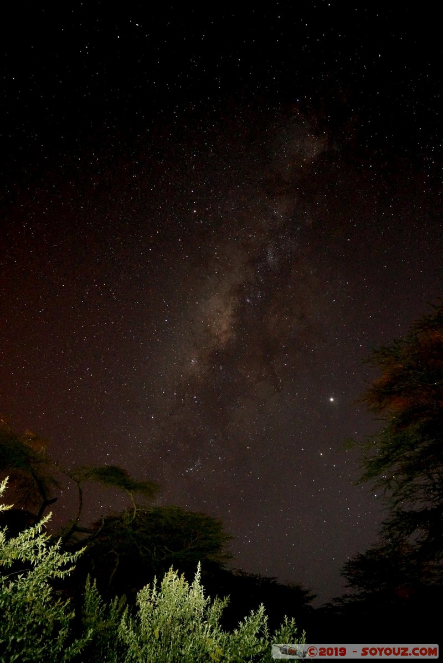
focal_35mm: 24
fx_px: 442
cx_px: 222
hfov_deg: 53.2
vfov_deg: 73.7
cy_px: 332
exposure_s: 15
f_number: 3.5
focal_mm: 16
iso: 3200
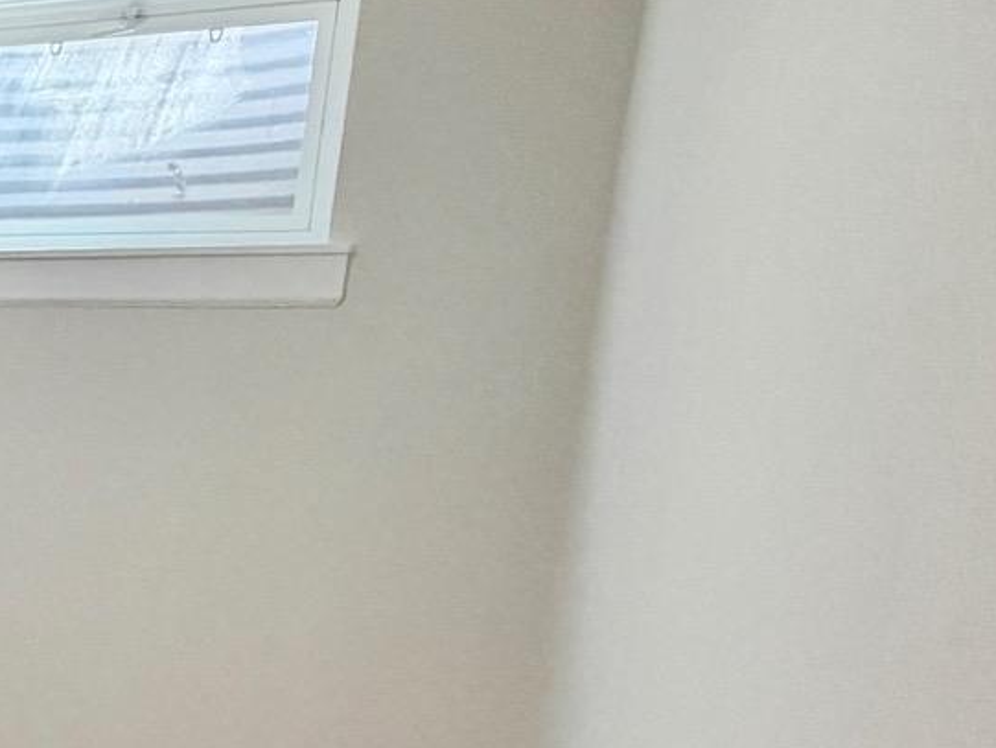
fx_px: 1525
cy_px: 606
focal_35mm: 53
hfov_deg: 24.5
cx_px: -624
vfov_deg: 27.0
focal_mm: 2.22
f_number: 2.2
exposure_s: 1/120
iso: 320
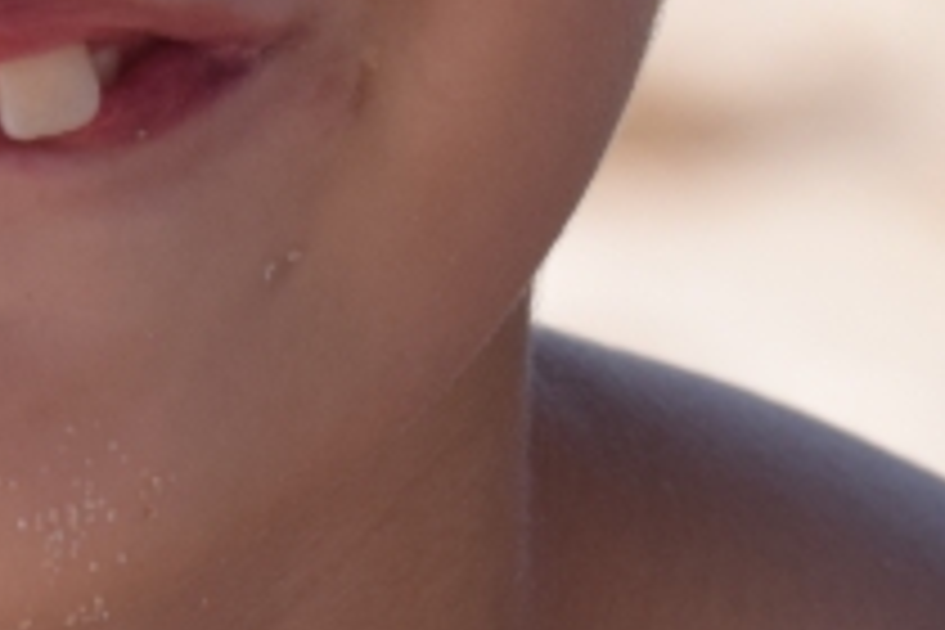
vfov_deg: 2.0
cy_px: -680
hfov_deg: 3.0
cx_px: -36
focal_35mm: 696
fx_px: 18280
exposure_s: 1/1600
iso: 400
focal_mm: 95
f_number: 6.3
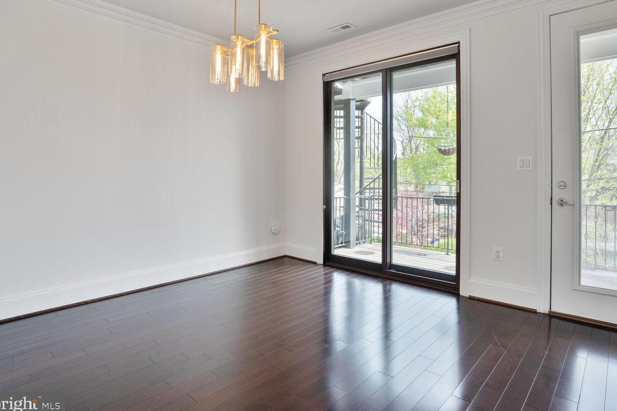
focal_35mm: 19
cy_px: 173
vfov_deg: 64.2
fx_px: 326
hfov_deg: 86.4
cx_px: 352
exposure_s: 1/15
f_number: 8
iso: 200
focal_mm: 16
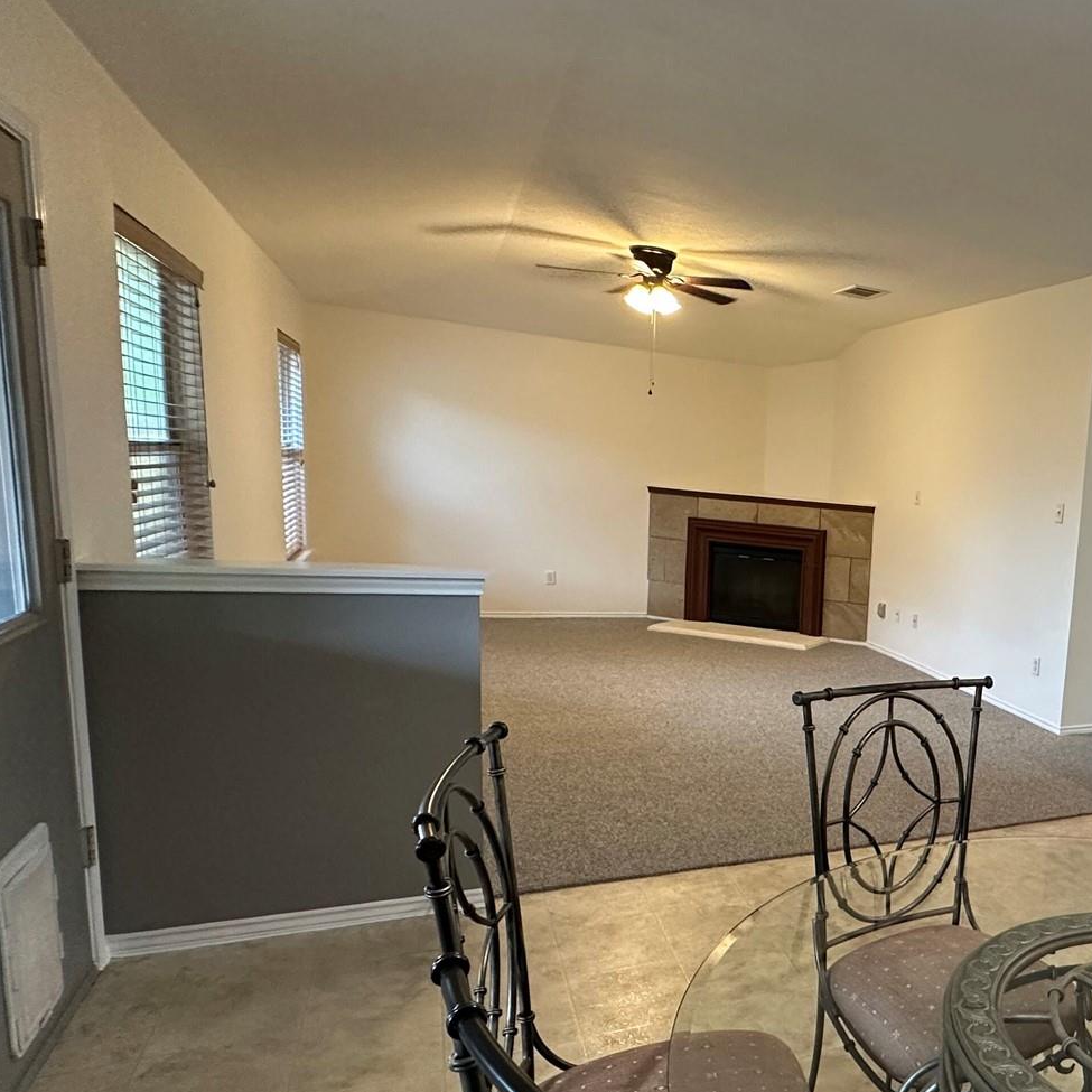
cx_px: 979
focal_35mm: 26
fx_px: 928
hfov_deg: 53.5
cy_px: 643
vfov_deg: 60.5
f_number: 2.2
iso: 400
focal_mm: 2.22
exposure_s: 1/60
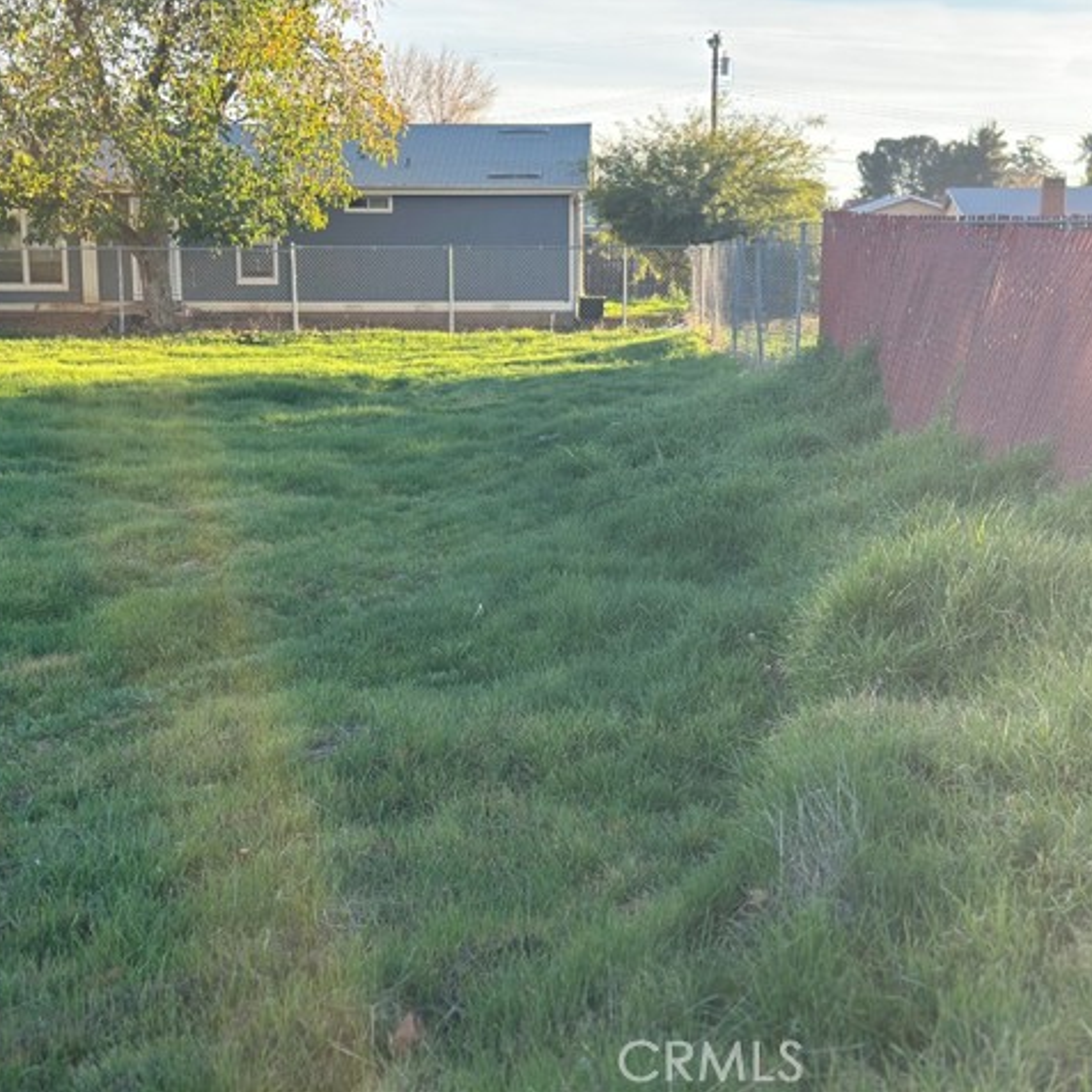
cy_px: 544
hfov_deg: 30.0
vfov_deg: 30.0
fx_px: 2034
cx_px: 516
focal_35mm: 57
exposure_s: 1/646
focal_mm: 6.86
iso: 80
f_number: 1.78
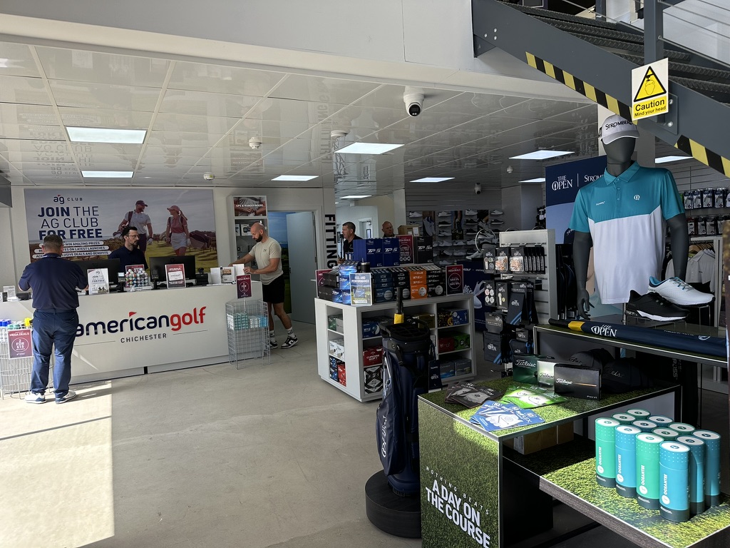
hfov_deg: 71.6
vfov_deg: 56.8
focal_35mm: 24
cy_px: 274
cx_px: 365
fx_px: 506
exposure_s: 1/306
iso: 80
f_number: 1.78
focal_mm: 6.86
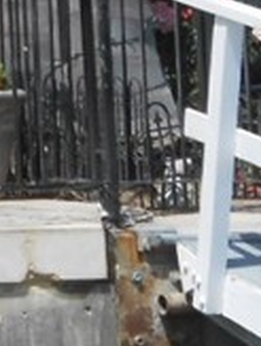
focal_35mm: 351
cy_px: -452
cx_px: -664
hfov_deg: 4.0
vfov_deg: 5.5
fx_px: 3515
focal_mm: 10
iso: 80
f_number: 5.2
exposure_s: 1/640
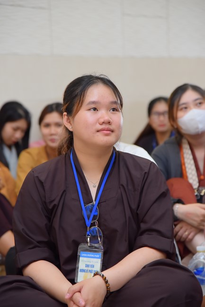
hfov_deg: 11.4
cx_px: 102
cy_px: 154
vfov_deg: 17.1
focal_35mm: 120
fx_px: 1025
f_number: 5
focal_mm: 120
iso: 1250
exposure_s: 1/100
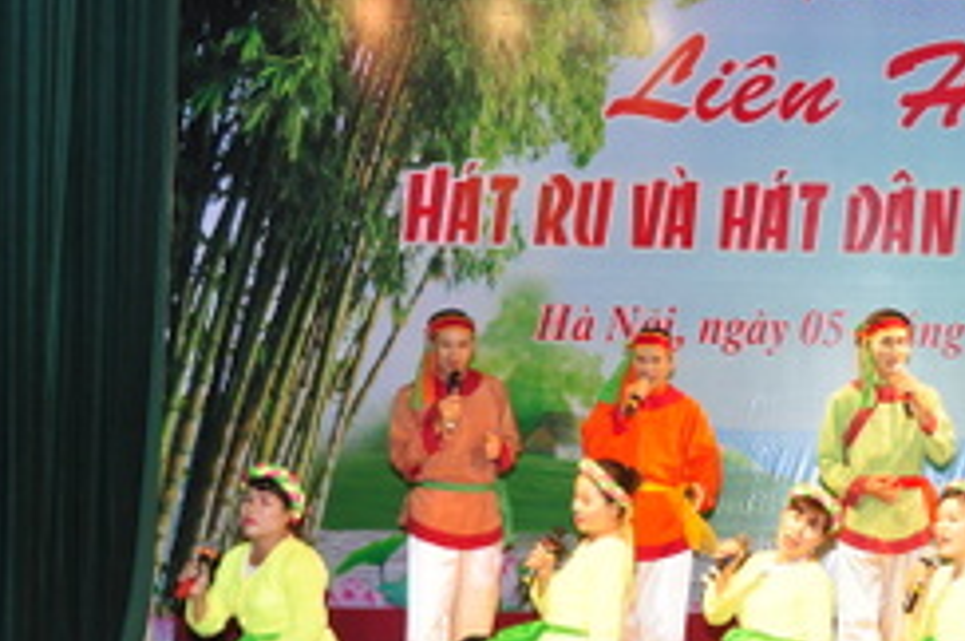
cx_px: 921
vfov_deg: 17.0
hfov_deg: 24.4
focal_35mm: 80
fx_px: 2142
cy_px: 392
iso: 800
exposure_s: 1/160
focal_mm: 26
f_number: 6.3
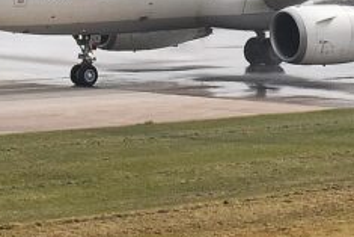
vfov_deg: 6.1
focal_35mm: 222
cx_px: 289
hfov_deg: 9.2
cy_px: -96
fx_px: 2184
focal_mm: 34
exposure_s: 1/3200
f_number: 9
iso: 500
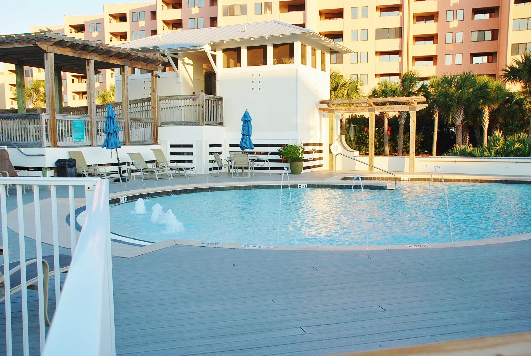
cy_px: 178
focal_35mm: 36
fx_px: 532
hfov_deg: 53.1
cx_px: 266
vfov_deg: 37.0
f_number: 5.6
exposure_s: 1/125
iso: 100
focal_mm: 24
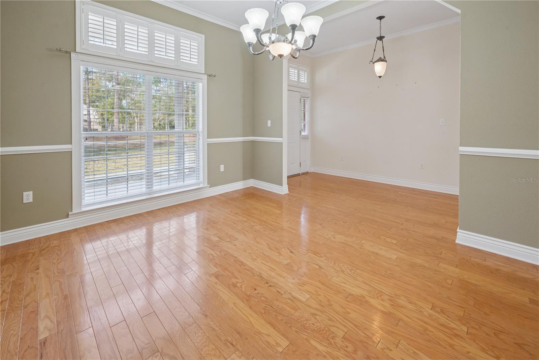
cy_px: 180
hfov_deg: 104.2
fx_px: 210
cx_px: 270
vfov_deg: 81.2
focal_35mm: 14
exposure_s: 1/40
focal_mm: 14
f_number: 9
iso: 400
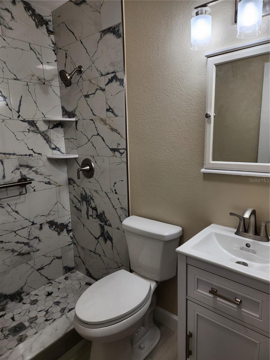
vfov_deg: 73.9
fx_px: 239
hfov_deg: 58.9
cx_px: 135
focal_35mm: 23
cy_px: 180
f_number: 1.8
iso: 50
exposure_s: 1/120
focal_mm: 5.4
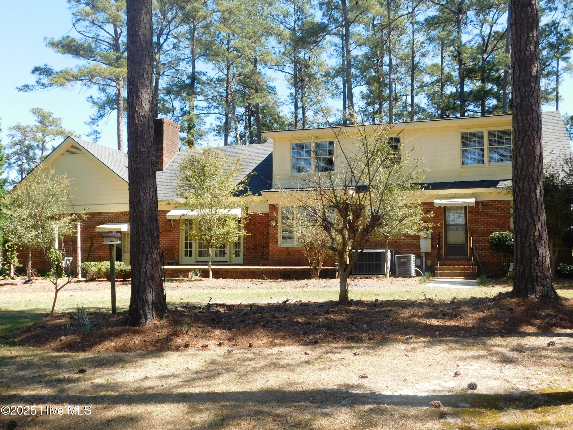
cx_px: 286
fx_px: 596
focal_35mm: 36
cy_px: 215
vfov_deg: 39.7
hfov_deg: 51.4
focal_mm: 6.3
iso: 125
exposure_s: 1/400
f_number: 3.5
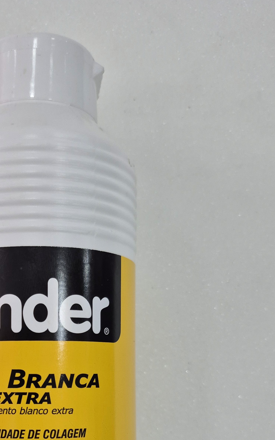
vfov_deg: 45.5
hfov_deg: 30.4
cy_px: 359
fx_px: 492
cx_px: 48
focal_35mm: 41
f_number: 1.8
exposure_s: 1/180
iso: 160
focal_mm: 5.4
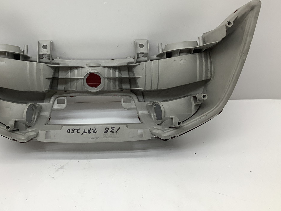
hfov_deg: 44.3
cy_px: 71
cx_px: 101
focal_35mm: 42
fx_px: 341
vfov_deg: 34.0
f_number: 2.4
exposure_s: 1/120
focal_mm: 3.3
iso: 50
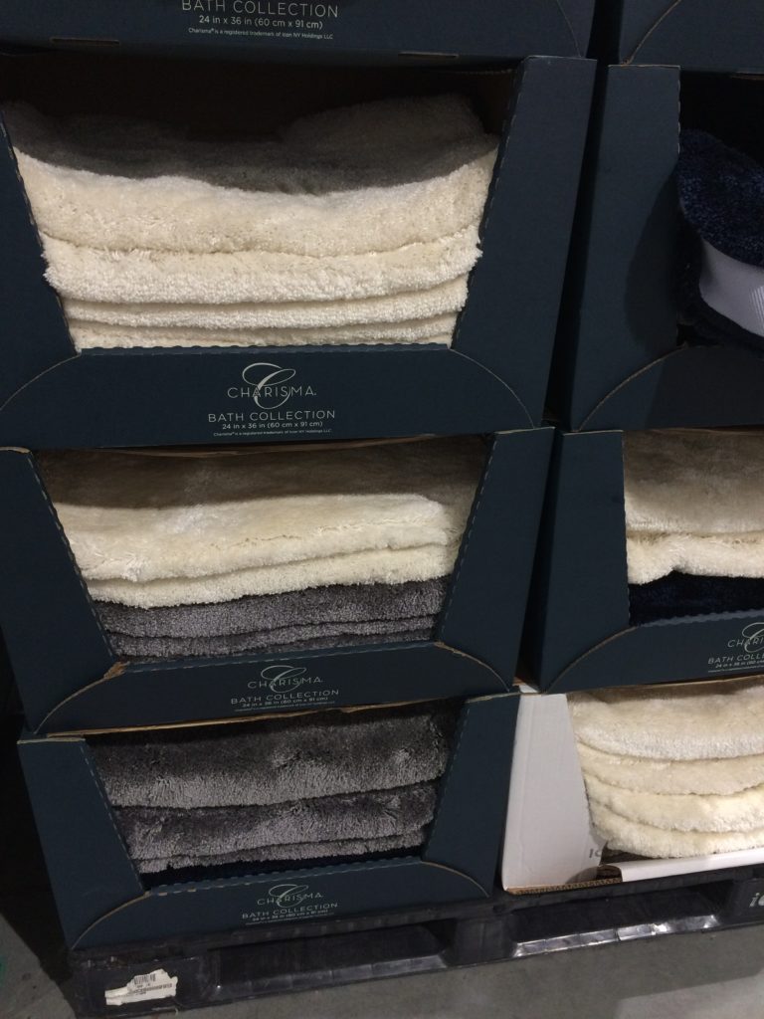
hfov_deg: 48.2
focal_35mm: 29
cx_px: 382
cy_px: 510
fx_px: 853
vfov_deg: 61.7
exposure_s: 1/30
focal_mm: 4.15
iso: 160
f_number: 2.2
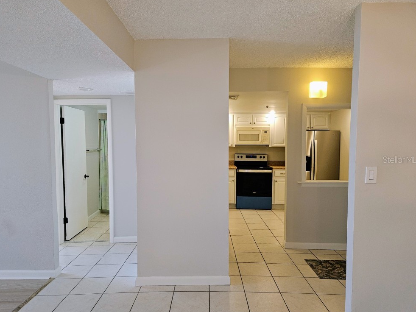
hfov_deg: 71.6
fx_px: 288
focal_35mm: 24
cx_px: 206
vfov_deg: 56.8
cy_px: 159
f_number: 1.8
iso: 64
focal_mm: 5.4
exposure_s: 1/60
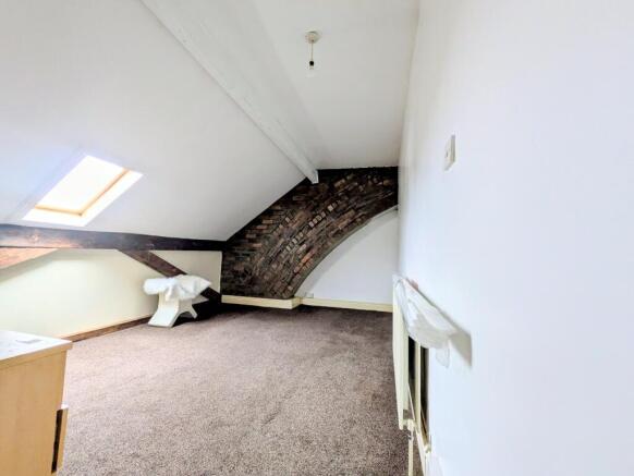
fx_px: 257
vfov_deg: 85.7
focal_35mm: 14
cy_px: 238
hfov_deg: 102.0
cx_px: 317
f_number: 2.2
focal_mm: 1.83
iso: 164
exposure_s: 1/50
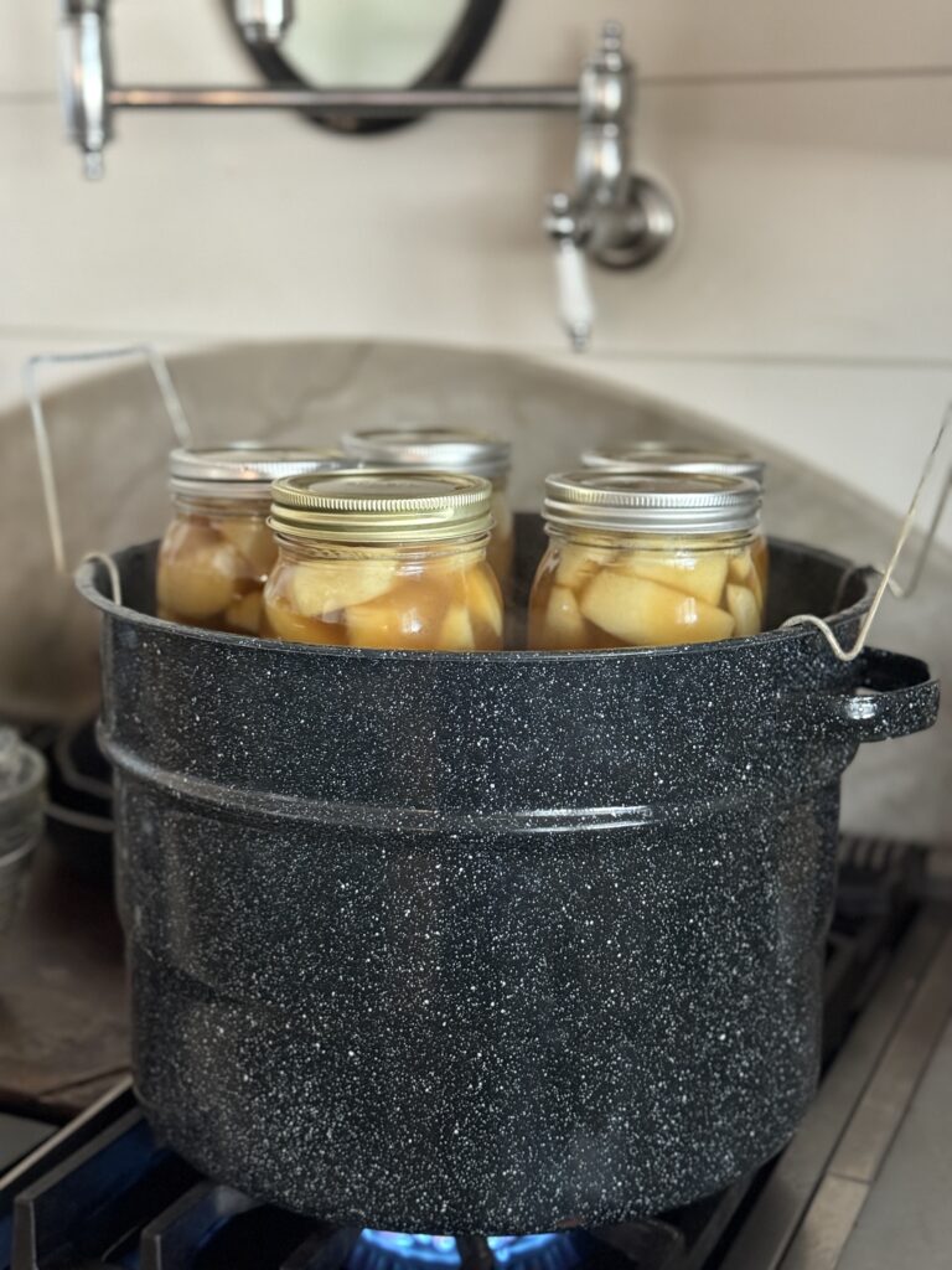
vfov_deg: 39.7
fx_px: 1760
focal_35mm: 48
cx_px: 476
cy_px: 635
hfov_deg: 30.3
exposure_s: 1/30
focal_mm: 6.76
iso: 500
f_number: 1.78
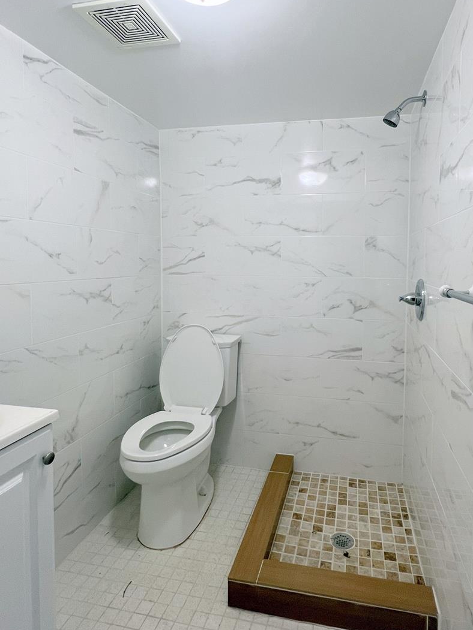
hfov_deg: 67.9
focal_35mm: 19
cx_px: 288
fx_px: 346
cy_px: 281
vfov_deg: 84.4
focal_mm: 1.57
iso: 100
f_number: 1.8
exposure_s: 1/120
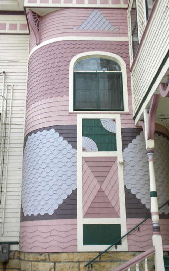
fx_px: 295
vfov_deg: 49.3
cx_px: 88
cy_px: 134
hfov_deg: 32.0
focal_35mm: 40
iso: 64
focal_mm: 6.6
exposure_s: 1/160
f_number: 3.5
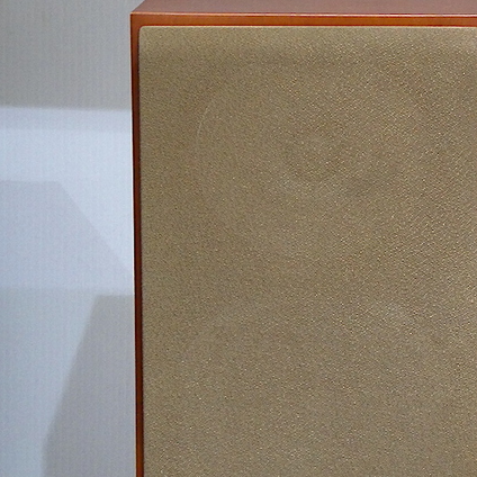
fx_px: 4209
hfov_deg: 6.5
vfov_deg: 6.5
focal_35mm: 270
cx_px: 506
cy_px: 302
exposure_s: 1/8
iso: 400
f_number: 5.6
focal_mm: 24.2
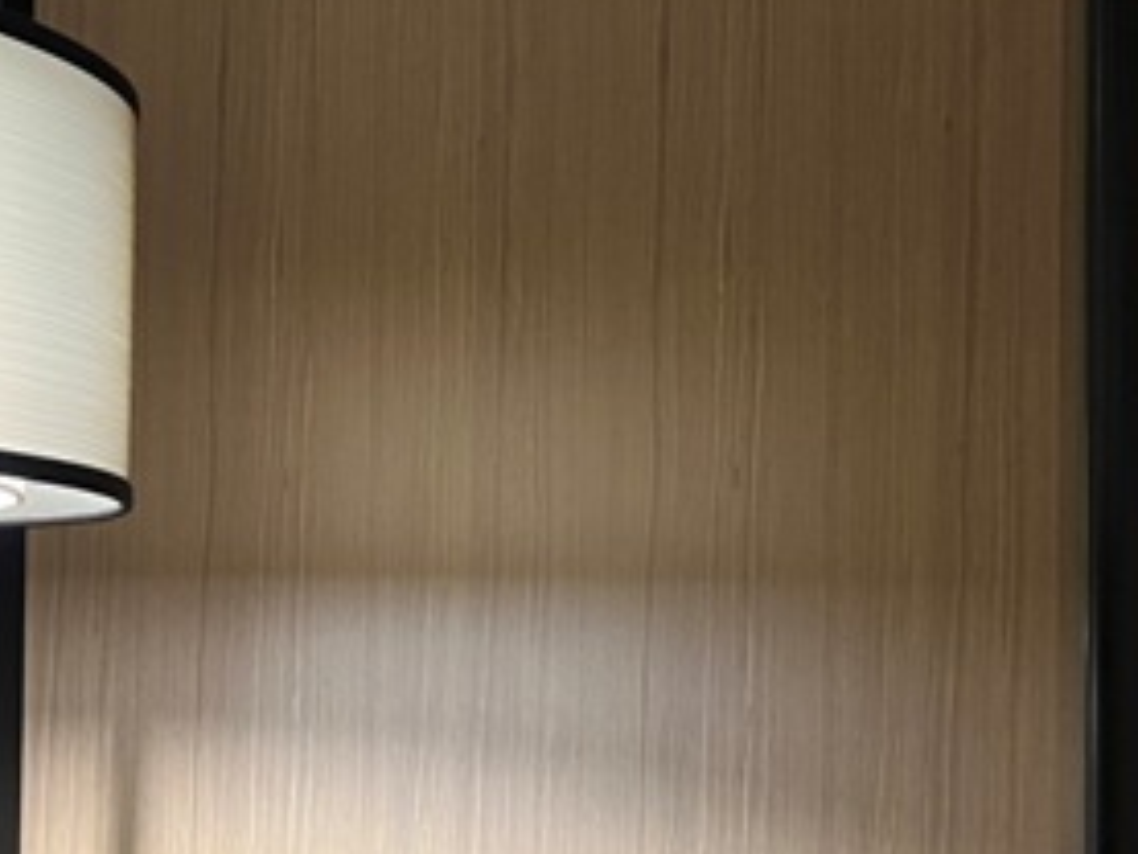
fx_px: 2467
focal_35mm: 75
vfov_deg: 19.5
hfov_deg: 25.5
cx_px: 908
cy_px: 649
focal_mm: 5.7
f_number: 1.5
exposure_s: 1/60
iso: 500
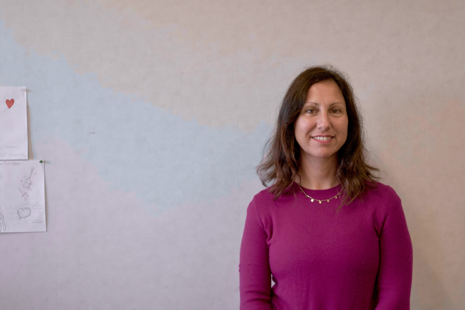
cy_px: 155
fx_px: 697
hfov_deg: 36.9
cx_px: 232
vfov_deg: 25.1
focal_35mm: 54
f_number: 9
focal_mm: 54
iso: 12800
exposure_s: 1/100
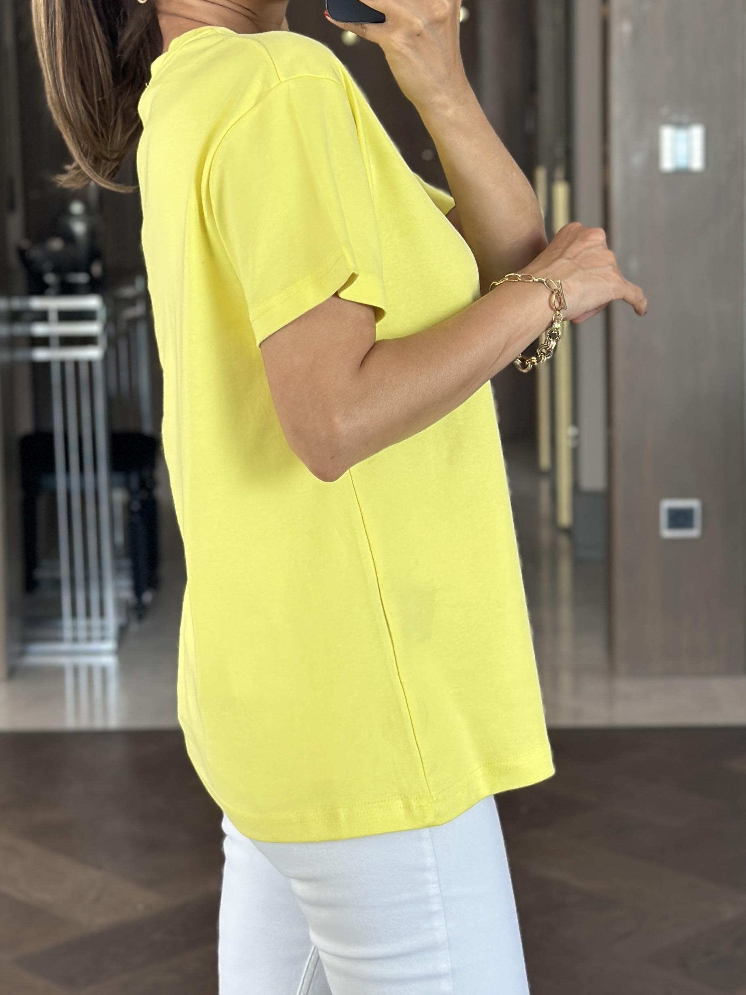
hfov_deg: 18.7
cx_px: 363
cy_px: 399
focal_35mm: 79
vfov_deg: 24.7
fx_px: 2270
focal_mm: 6.86
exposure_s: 1/171
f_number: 1.78
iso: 125
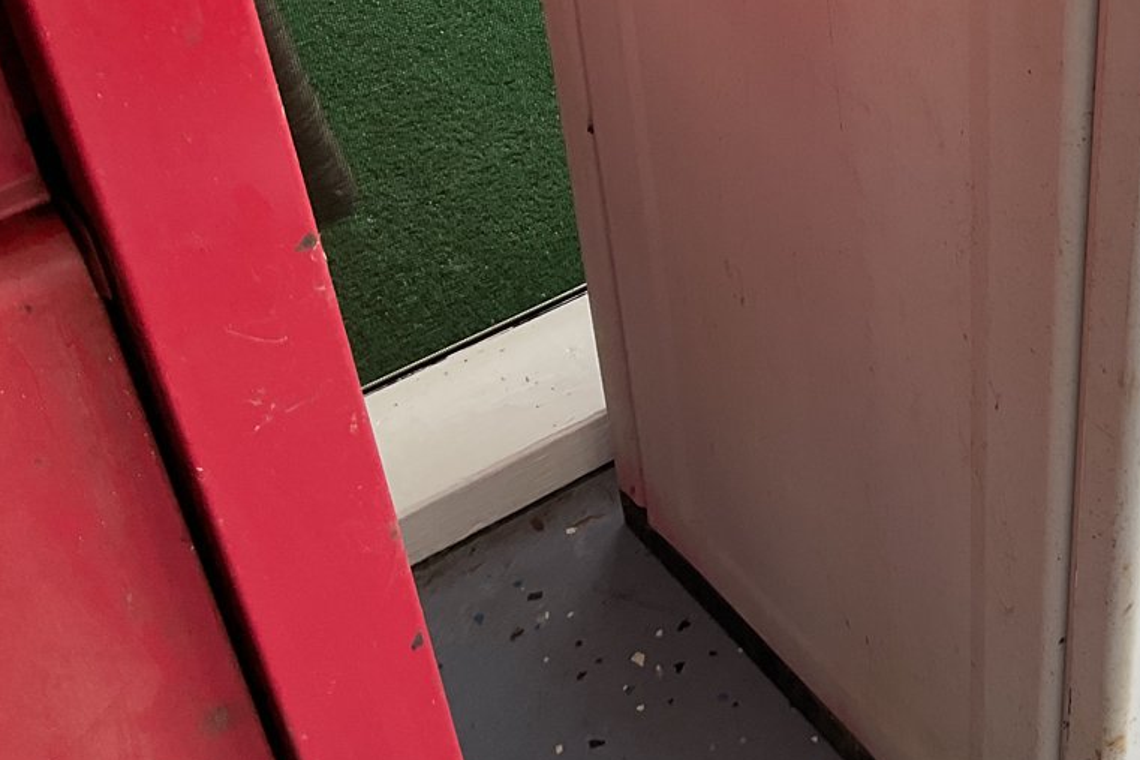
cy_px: 95
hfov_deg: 31.7
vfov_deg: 22.1
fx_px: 1899
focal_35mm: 60
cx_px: 1049
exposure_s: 1/100
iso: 25
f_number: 1.8
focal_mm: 3
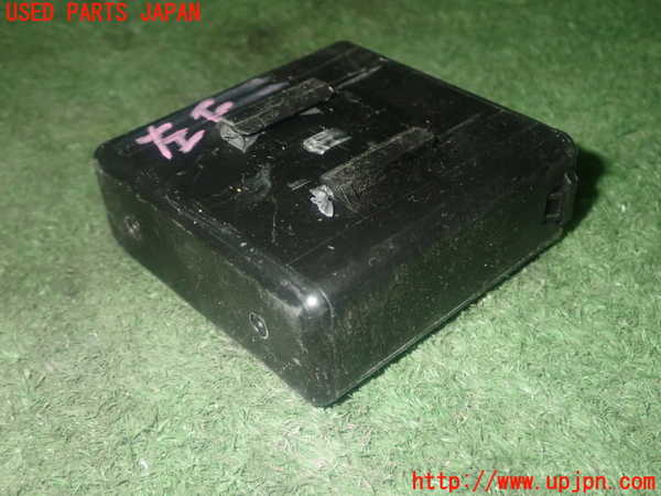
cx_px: 330
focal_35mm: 44
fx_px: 840
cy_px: 248
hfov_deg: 42.9
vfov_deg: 32.9
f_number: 9
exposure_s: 1/40
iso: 800
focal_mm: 7.84
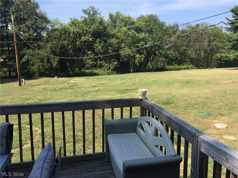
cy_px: 89
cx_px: 119
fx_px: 199
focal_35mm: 29
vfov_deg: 48.2
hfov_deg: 61.7
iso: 32
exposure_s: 1/989
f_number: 2.2
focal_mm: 4.15
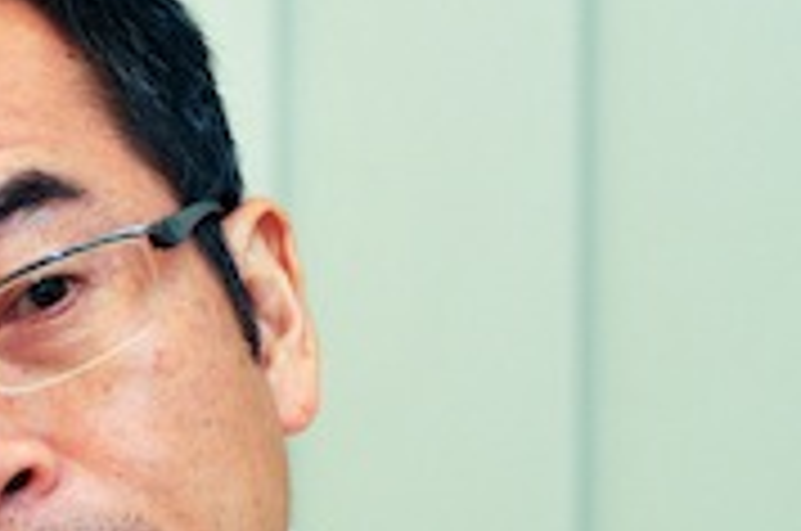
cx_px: -162
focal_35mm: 338
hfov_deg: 6.1
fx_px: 7507
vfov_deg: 4.1
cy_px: 360
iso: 500
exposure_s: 1/125
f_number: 2.8
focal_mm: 80
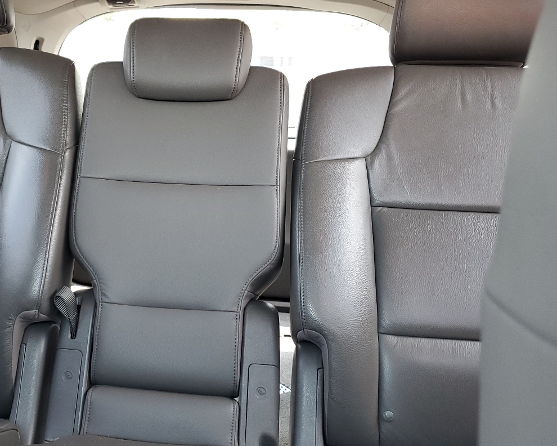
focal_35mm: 41
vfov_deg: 36.5
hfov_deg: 43.8
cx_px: 163
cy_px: 206
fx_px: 676
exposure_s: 1/60.2
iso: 74
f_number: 1.5
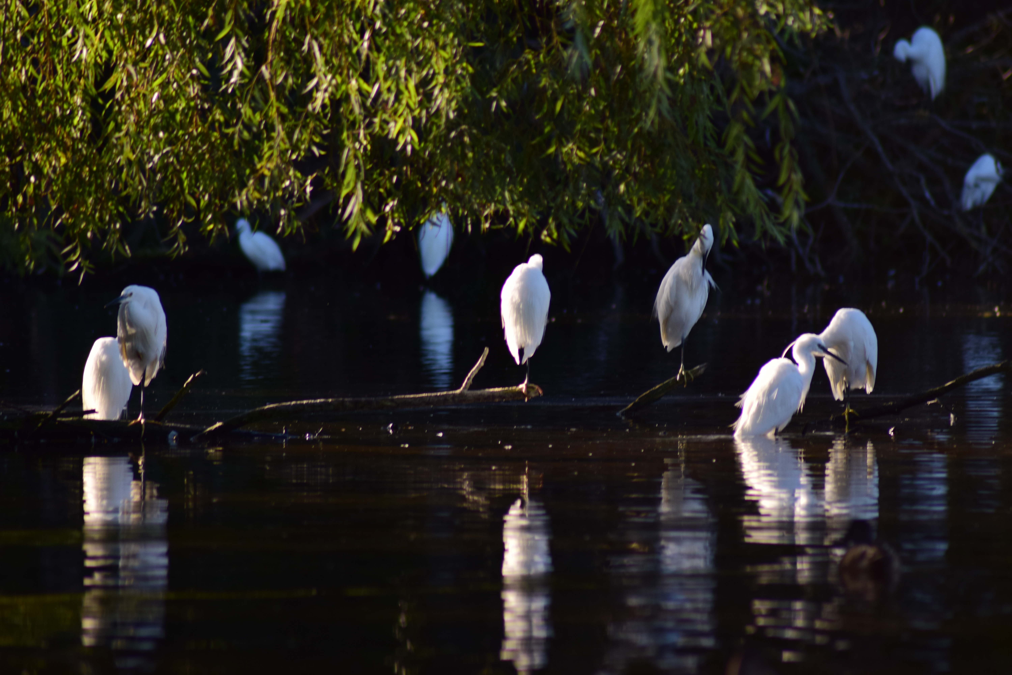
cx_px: 506
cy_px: 338
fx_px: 12649
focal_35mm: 450
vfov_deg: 3.1
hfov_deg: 4.6
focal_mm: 300
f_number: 5.6
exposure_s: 1/500
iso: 200
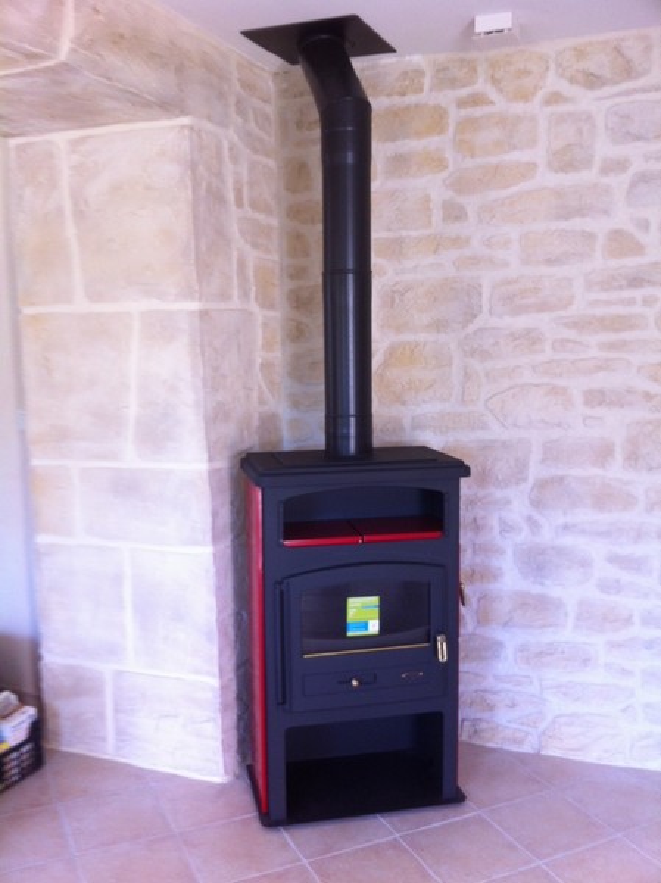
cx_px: 330
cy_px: 442
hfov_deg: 40.6
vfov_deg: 52.7
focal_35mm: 35
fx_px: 892
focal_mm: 3.85
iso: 80
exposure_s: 1/24
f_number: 2.8
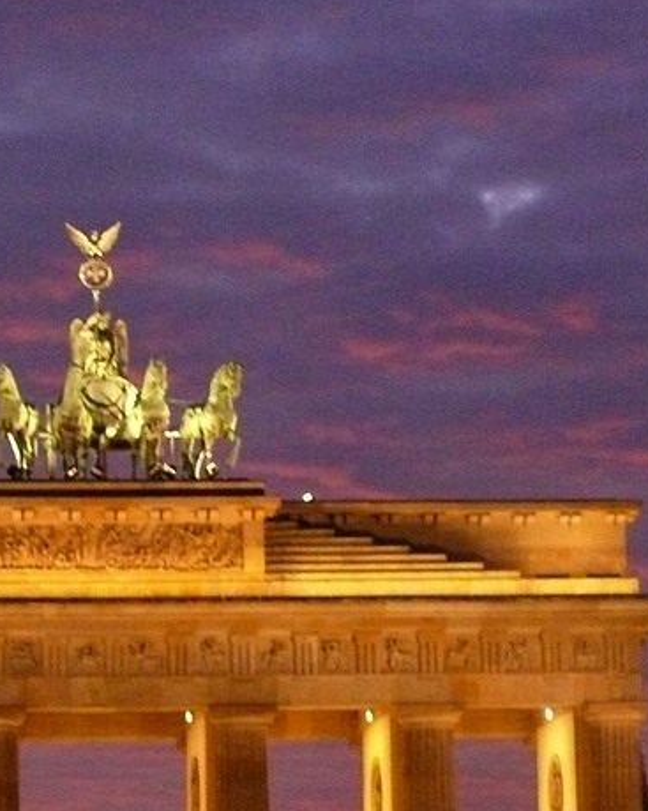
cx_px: 118
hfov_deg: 8.7
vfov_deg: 10.9
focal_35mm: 177
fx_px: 4245
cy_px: 461
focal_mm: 16.4
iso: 800
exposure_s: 1/15
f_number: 3.2
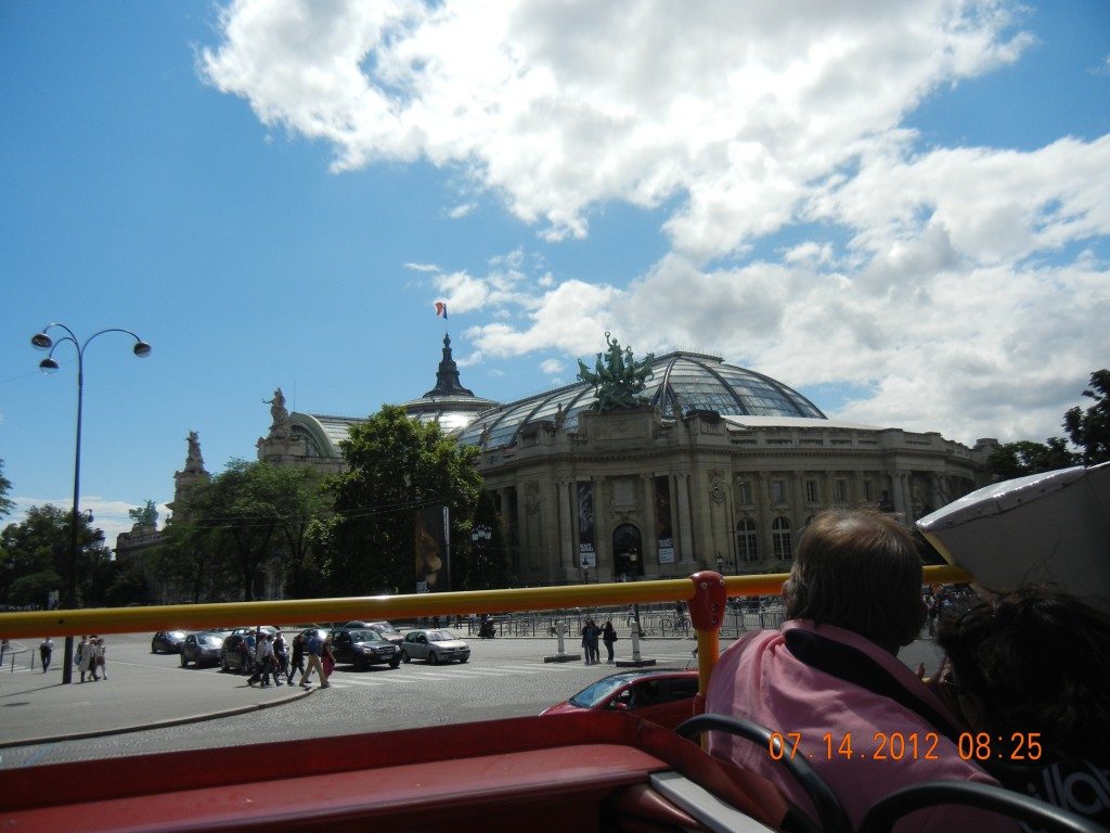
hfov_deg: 60.0
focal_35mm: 30
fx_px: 962
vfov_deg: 46.8
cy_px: 416
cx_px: 555
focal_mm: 5.4
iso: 160
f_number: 7
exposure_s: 1/832
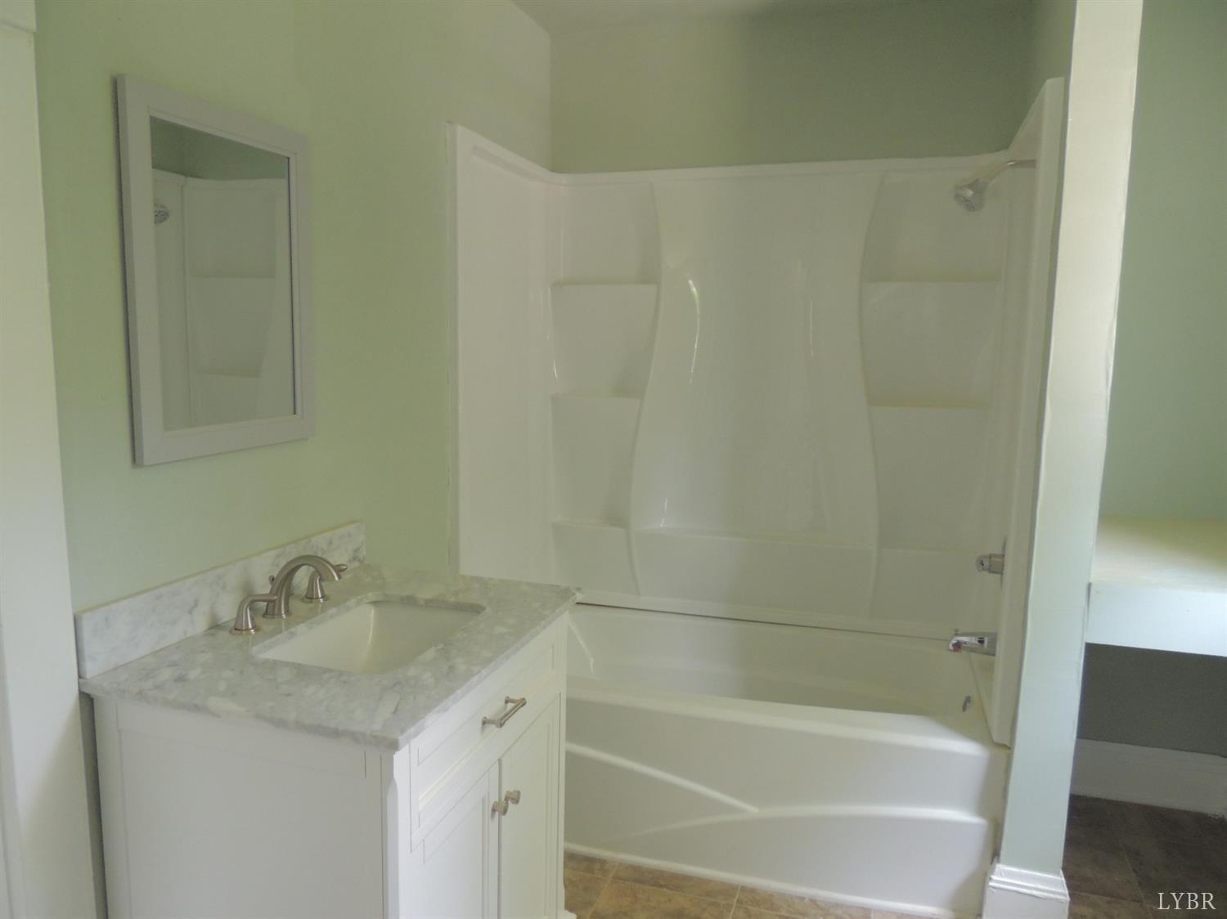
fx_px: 850
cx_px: 614
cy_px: 460
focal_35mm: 24
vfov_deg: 56.8
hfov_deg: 71.6
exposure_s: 1/25
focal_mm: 4.3
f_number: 3
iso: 400
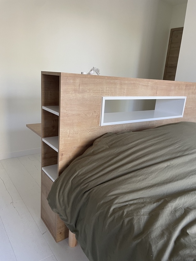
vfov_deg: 67.3
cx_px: 98
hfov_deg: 53.1
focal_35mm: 26
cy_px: 130
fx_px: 196
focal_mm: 4.2
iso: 125
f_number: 1.6
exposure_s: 1/66
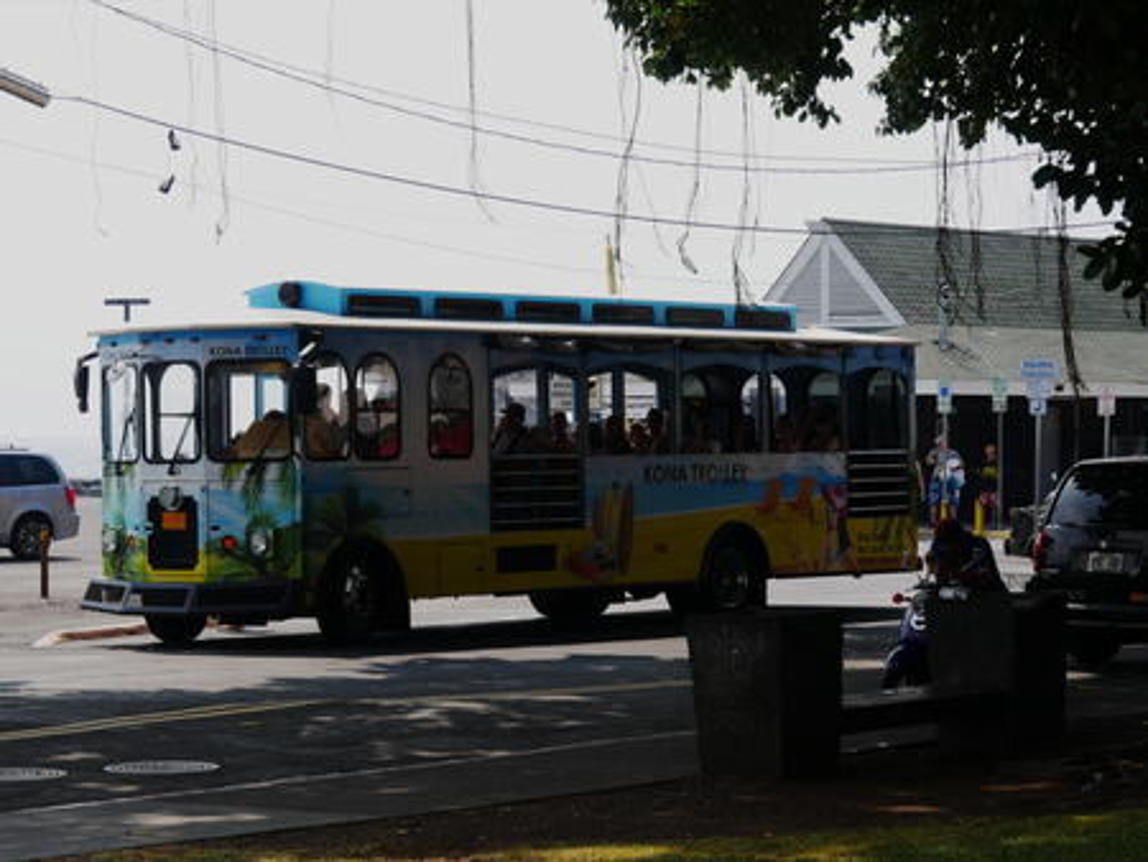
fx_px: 3451
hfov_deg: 18.9
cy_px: 431
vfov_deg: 14.2
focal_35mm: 104
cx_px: 574
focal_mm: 52
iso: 200
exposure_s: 1/400
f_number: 7.1
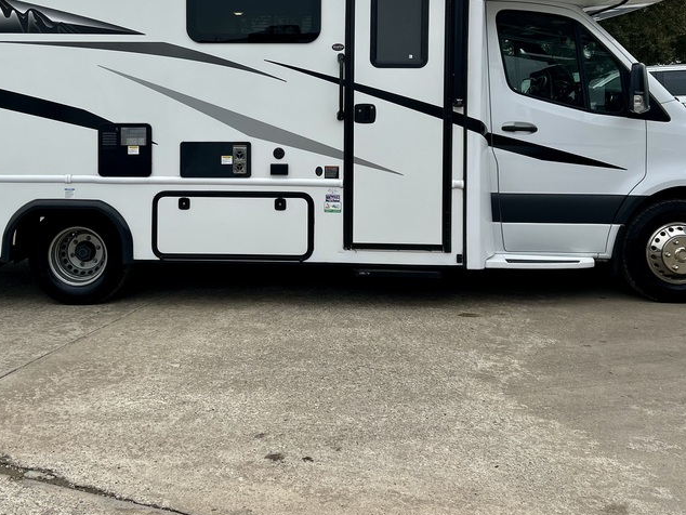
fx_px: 813
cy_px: 120
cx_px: 268
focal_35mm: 41
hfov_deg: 45.5
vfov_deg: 34.3
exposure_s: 1/3704
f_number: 1.5
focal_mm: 5.7
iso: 50
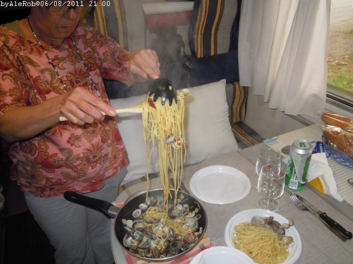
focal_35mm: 28
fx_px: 286
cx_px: 176
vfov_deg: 49.7
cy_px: 132
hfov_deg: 63.4
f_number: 2.7
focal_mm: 5
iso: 200
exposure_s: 1/25
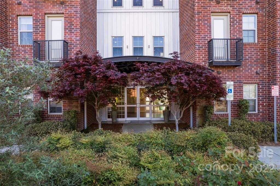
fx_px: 171
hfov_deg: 78.6
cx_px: 140
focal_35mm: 22
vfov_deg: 57.1
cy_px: 93
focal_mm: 8.38
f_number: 2.8
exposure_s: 1/125
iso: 110
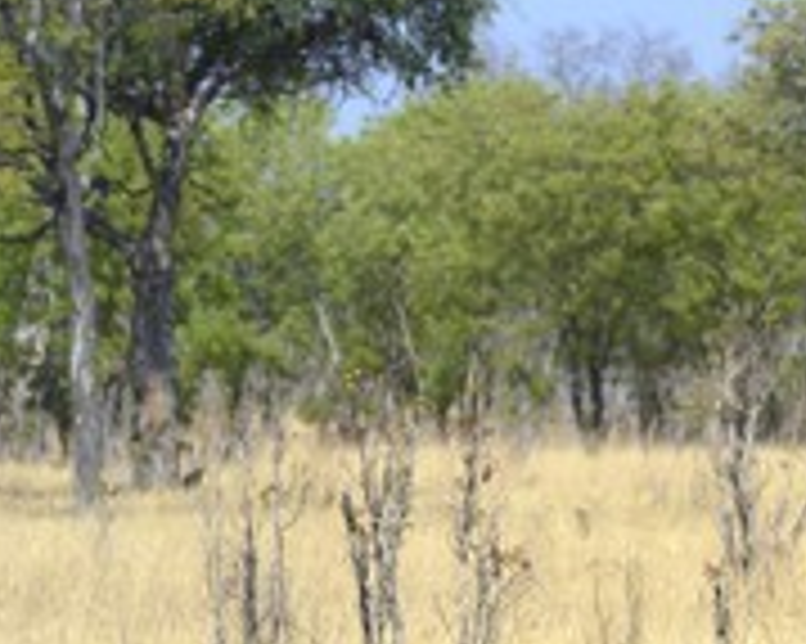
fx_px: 13685
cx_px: 919
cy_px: 414
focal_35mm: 574
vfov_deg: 2.7
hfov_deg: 3.4
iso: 400
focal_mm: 260
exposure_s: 1/800
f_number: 9
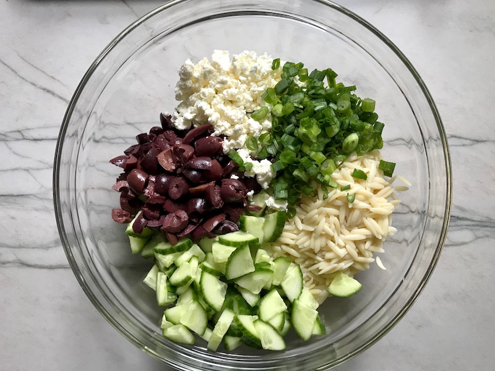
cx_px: 248
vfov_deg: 49.7
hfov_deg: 63.4
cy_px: 186
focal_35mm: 28
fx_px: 400
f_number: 1.8
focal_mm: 3.99
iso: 32
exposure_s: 1/30
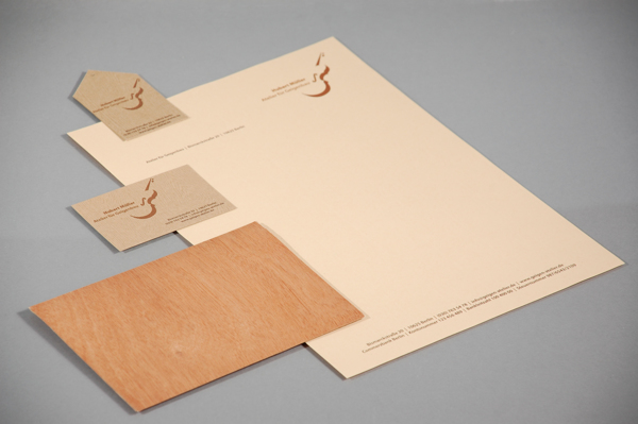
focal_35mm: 202
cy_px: 212
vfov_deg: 6.8
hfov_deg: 10.2
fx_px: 3586
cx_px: 319
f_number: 8
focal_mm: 135
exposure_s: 1/125
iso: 200
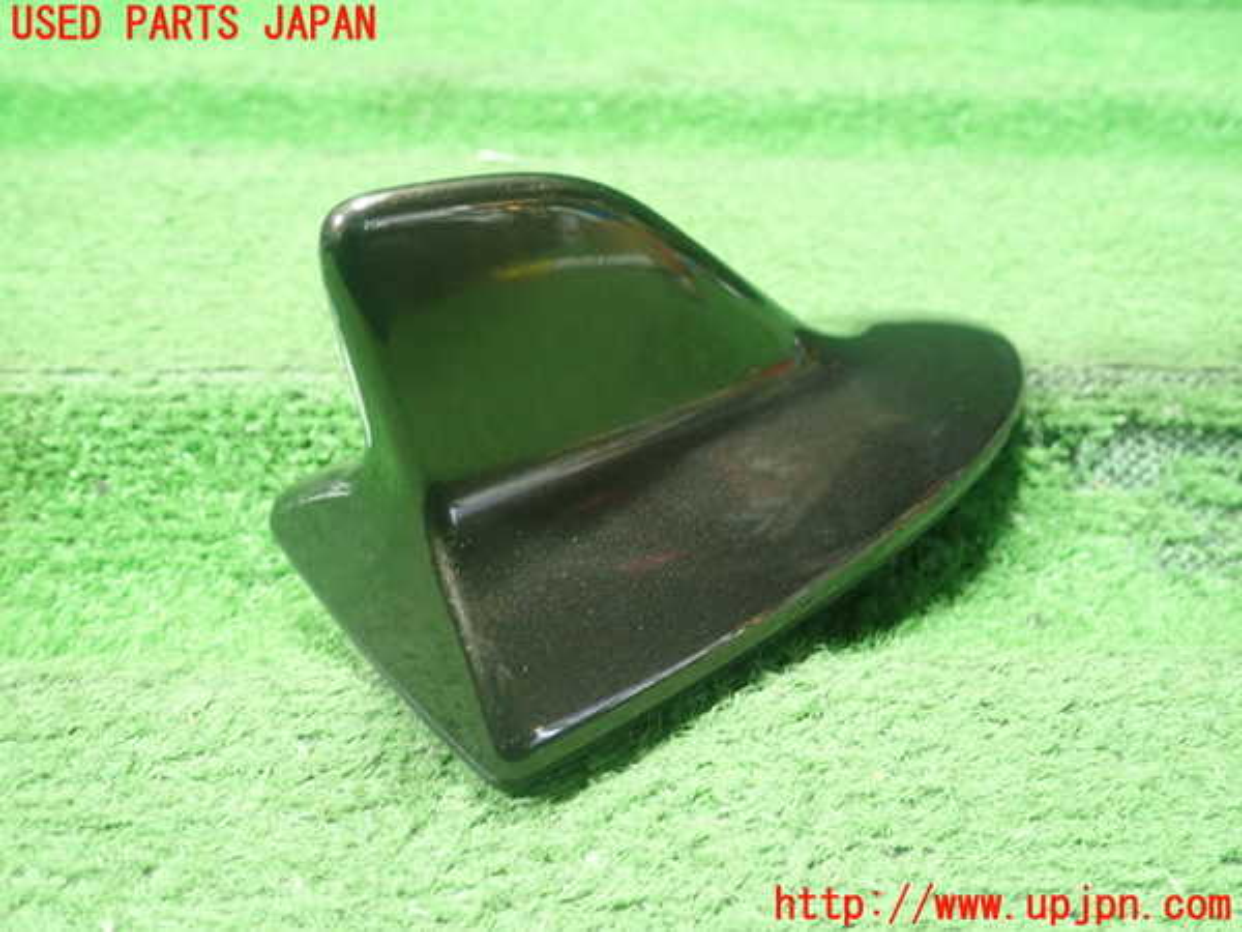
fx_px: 1076
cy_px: 466
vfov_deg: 46.8
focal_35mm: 30
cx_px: 621
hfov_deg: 60.0
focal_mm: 5.5
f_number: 2.3
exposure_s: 1/60
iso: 800
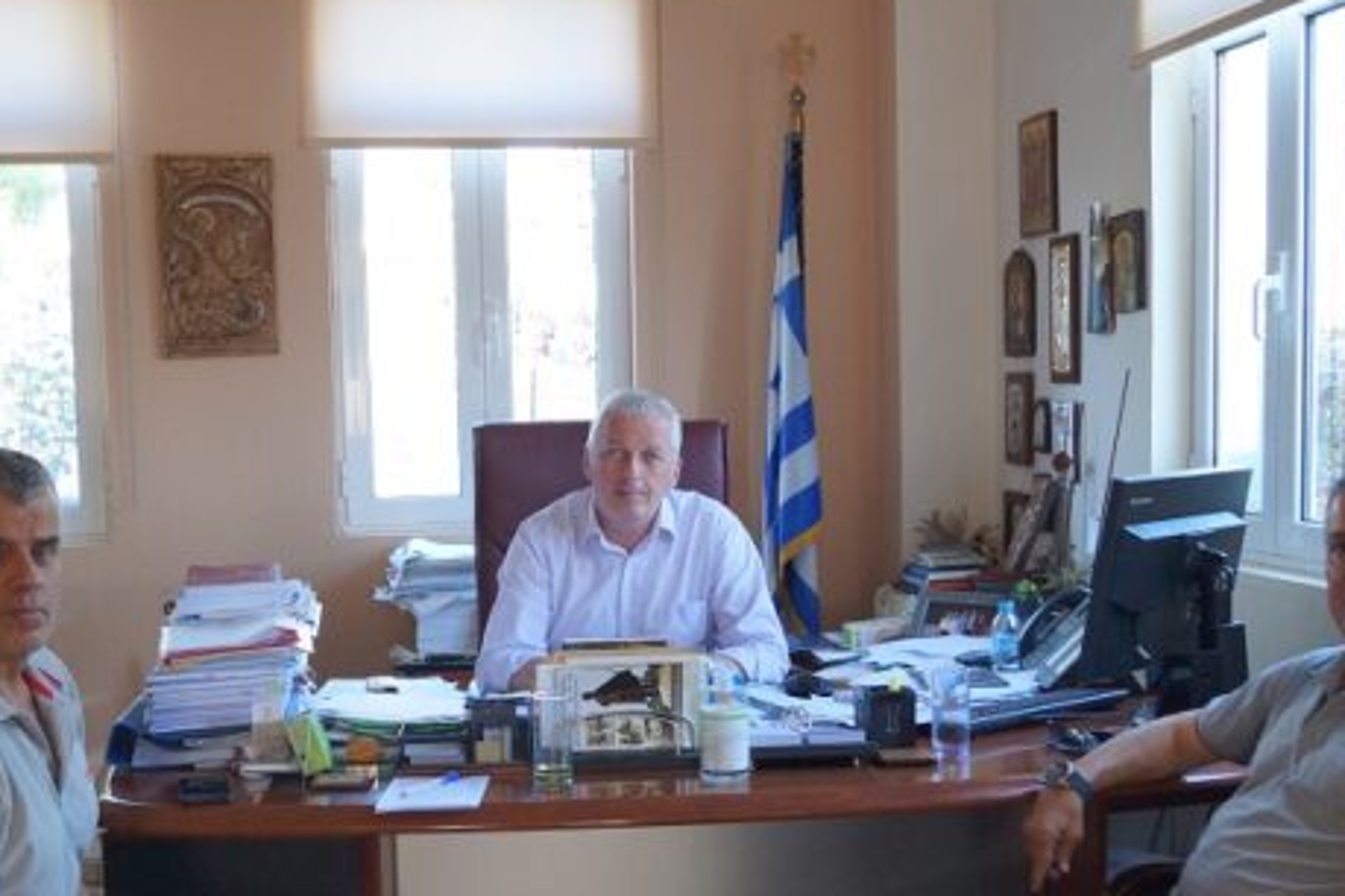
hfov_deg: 39.5
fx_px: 1868
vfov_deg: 26.8
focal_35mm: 50
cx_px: 589
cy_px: 591
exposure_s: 1/160
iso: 1000
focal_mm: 22
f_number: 4
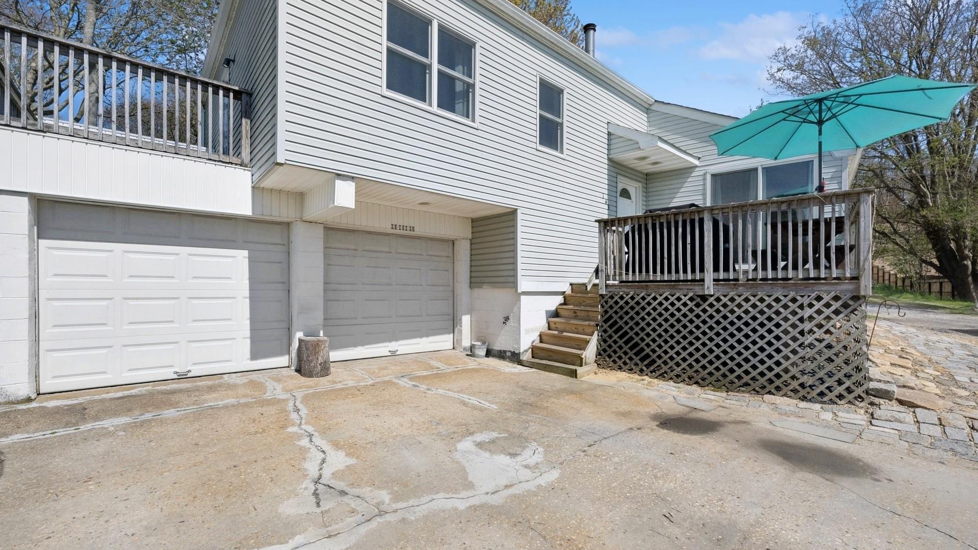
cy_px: 264
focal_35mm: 15
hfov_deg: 103.0
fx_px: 389
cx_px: 481
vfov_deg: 70.5
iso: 400
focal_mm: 14
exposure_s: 1/6400
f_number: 8
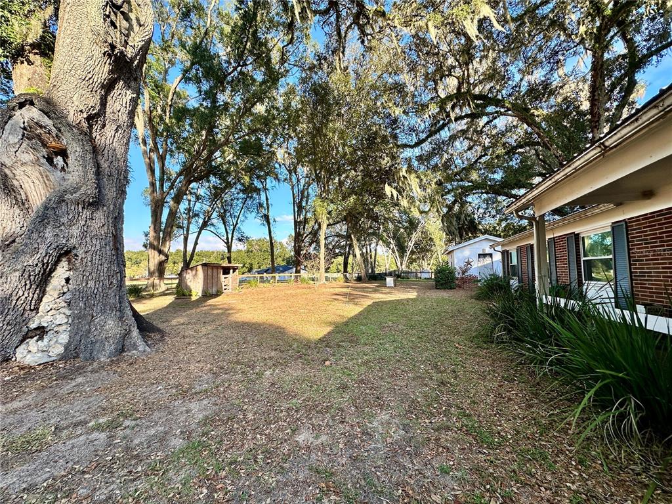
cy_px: 252
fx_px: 272
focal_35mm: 14
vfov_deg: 85.7
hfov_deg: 102.1
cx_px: 336
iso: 40
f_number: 2.2
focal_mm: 2.22
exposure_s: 1/396
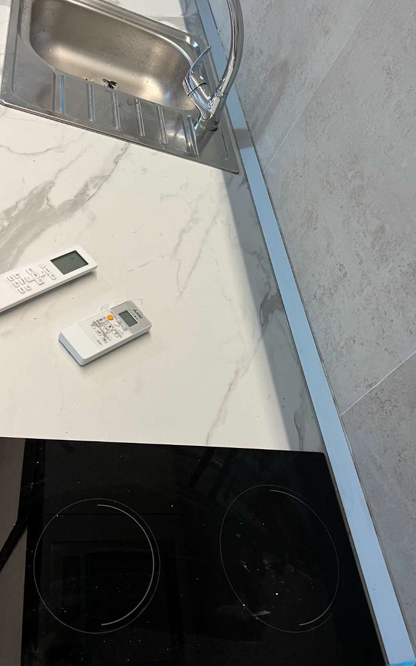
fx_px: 581
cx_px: 226
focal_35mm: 32
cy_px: 308
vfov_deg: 59.6
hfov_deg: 39.4
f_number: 1.5
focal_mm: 5.7
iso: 125
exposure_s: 1/96
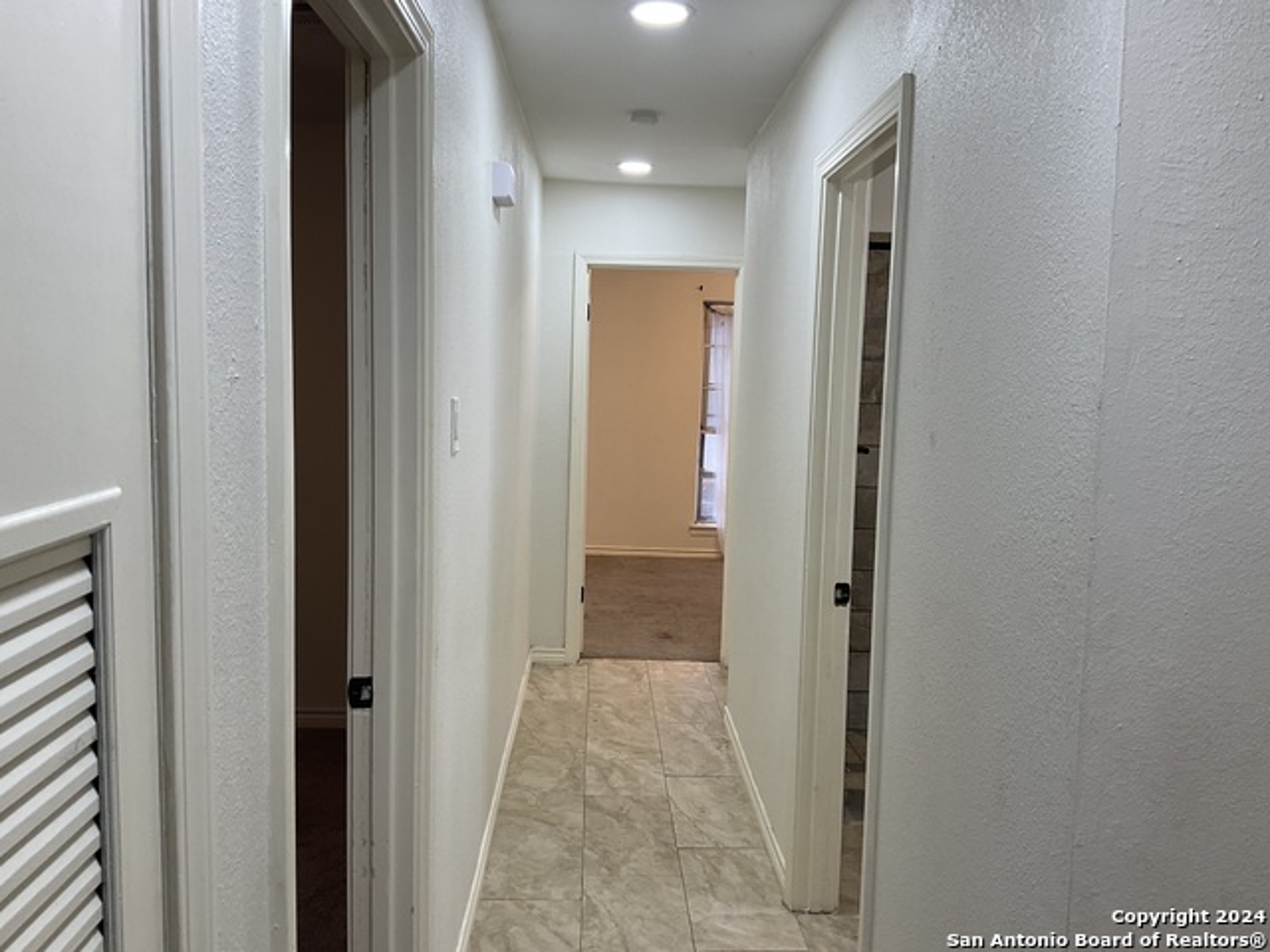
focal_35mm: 29
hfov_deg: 61.7
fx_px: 1064
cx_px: 635
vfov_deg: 48.2
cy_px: 476
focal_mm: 3
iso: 40
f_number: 1.8
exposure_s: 1/60
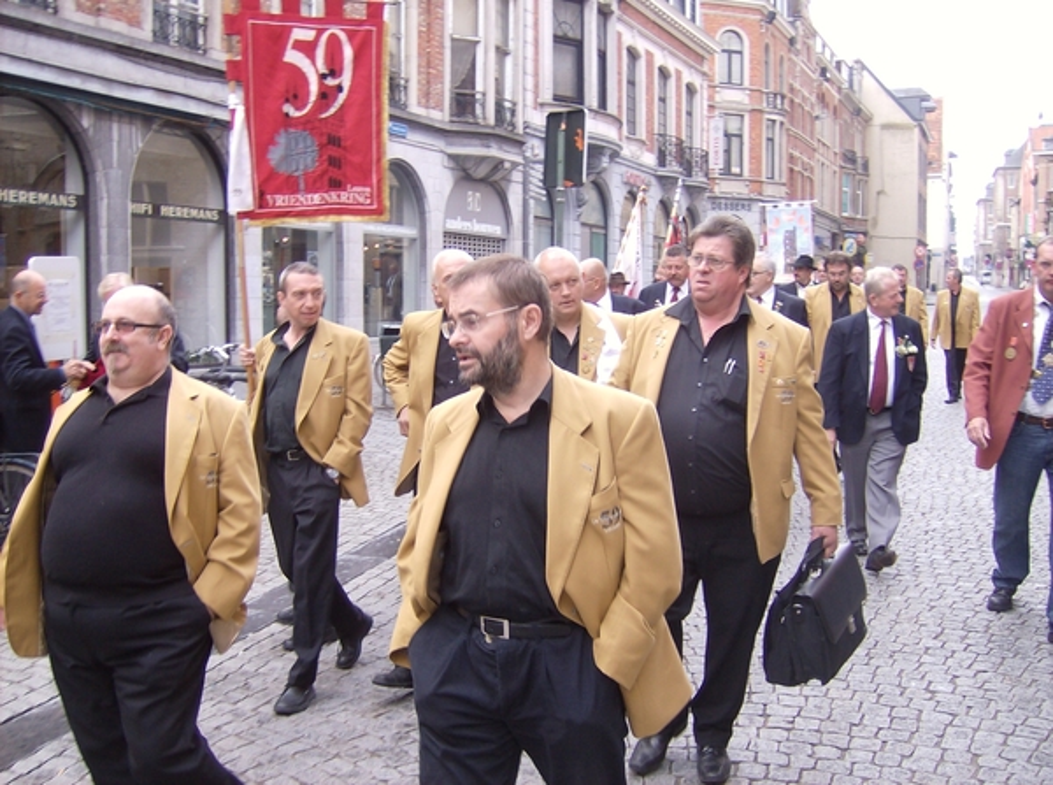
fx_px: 1092
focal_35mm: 36
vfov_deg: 39.5
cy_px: 392
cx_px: 526
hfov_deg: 51.5
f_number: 2.8
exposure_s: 1/83.5
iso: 100
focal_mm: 6
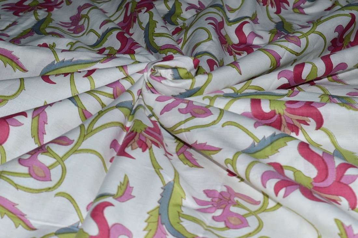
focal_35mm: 72
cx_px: 179
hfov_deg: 28.1
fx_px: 715
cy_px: 119
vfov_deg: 18.9
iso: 400
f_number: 13
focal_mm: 48
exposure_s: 1/80
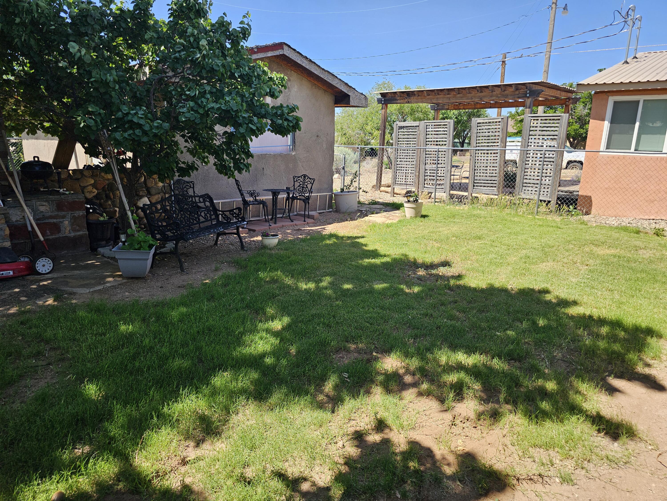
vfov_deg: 58.9
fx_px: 443
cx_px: 334
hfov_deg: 73.9
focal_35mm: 23
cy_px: 250
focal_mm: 6.3
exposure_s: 1/305
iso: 10
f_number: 1.7
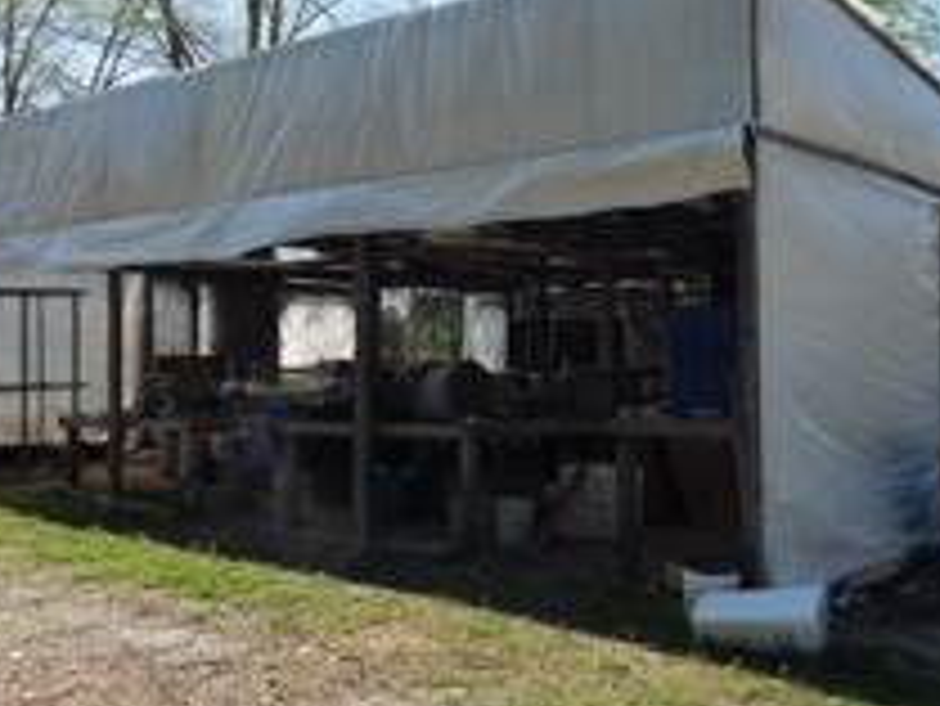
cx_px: 540
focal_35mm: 44
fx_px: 1196
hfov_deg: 42.8
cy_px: 301
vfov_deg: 32.9
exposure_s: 1/800
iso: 200
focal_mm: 4
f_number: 6
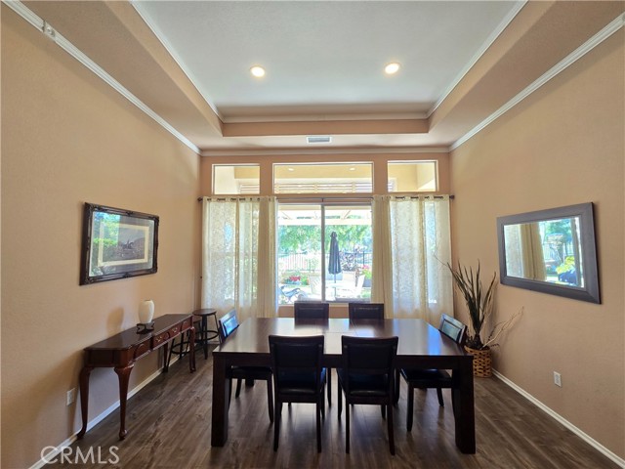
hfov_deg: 106.2
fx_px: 235
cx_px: 312
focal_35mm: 13
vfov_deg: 89.9
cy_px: 234
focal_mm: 2.2
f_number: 2.2
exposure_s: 1/60
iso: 125
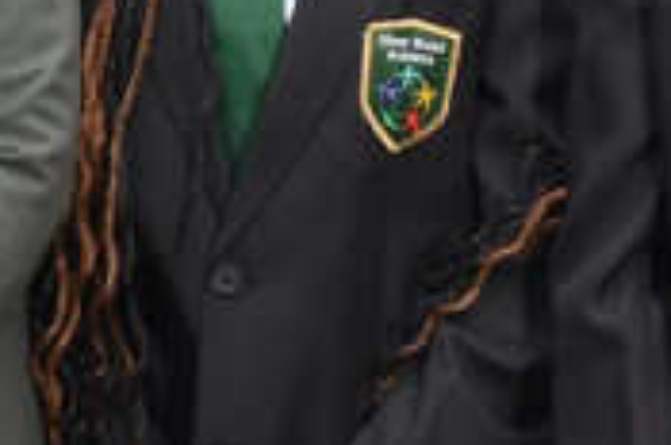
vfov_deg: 6.4
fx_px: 3963
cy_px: -84
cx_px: -257
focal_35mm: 213
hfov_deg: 9.5
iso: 250
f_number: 7.1
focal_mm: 31
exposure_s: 1/100
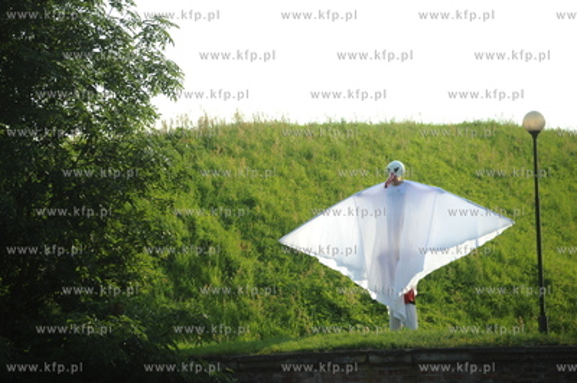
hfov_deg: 10.3
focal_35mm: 200
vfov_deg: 6.9
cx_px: 288
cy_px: 192
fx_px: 3203
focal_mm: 200
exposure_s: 1/320
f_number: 4.5
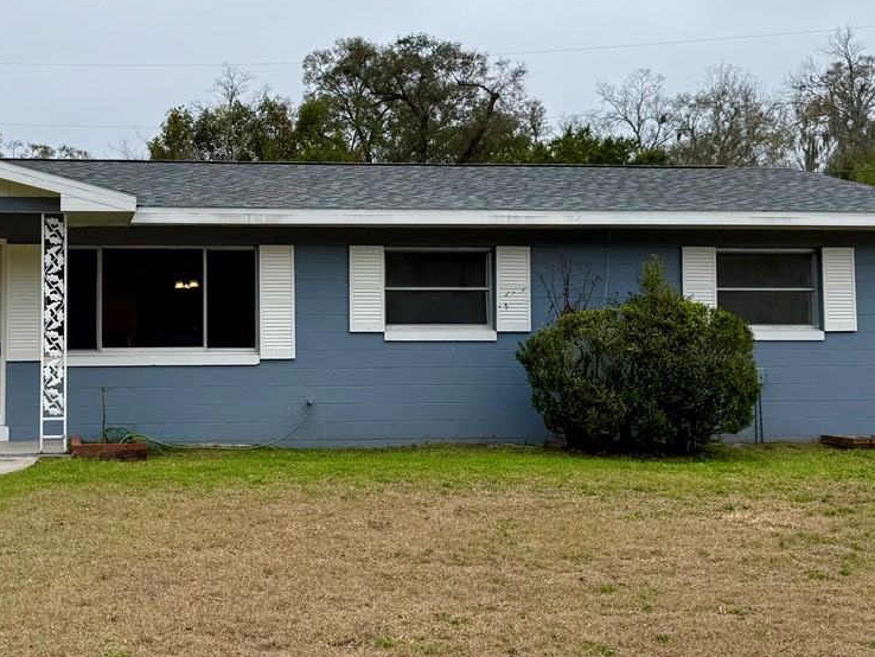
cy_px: 263
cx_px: 241
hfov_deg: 36.1
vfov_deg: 28.0
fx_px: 1315
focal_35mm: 52
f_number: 1.78
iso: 80
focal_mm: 6.76
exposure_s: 1/2611
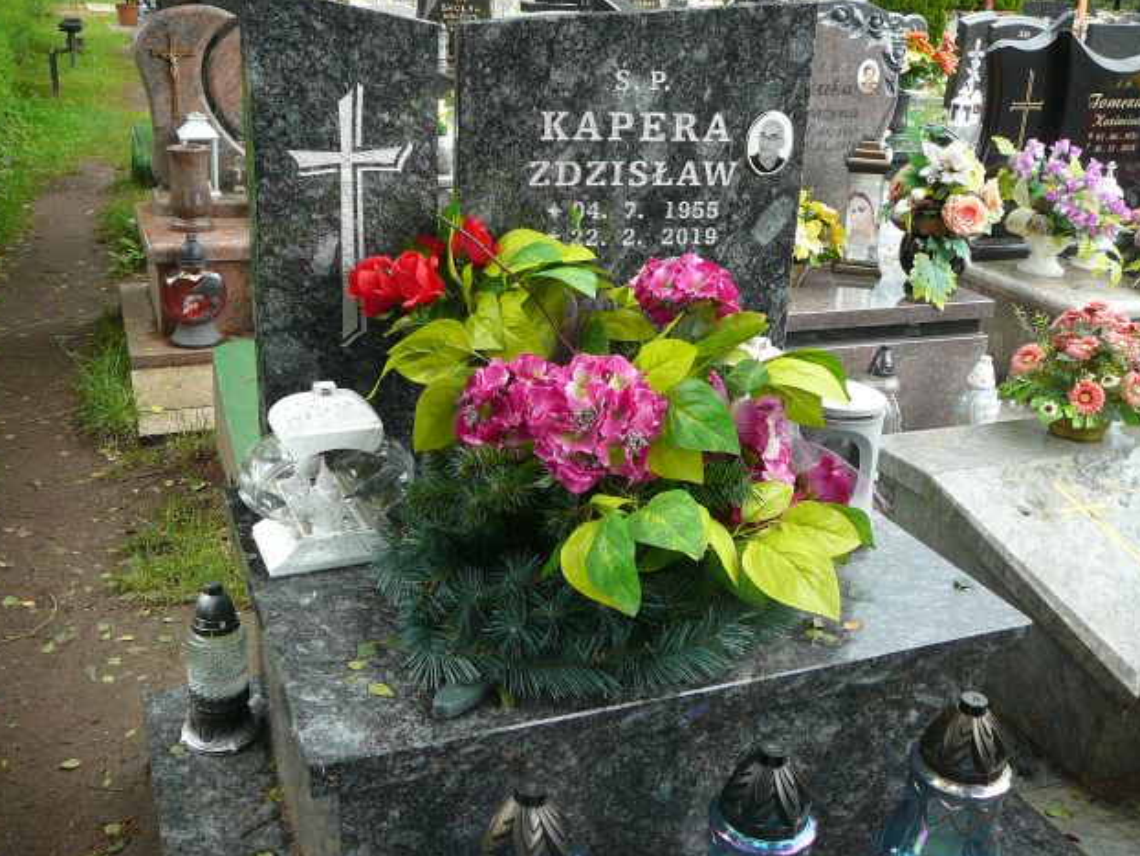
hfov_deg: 51.3
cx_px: 563
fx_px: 1186
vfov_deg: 39.7
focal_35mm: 36
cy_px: 434
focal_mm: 5.2
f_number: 2.8
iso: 80
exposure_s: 1/80
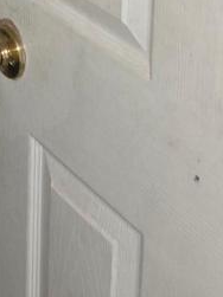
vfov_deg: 16.7
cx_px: -93
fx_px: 851
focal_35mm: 99
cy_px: -227
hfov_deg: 14.1
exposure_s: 1/12.1
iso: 250
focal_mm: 5.4
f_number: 1.8
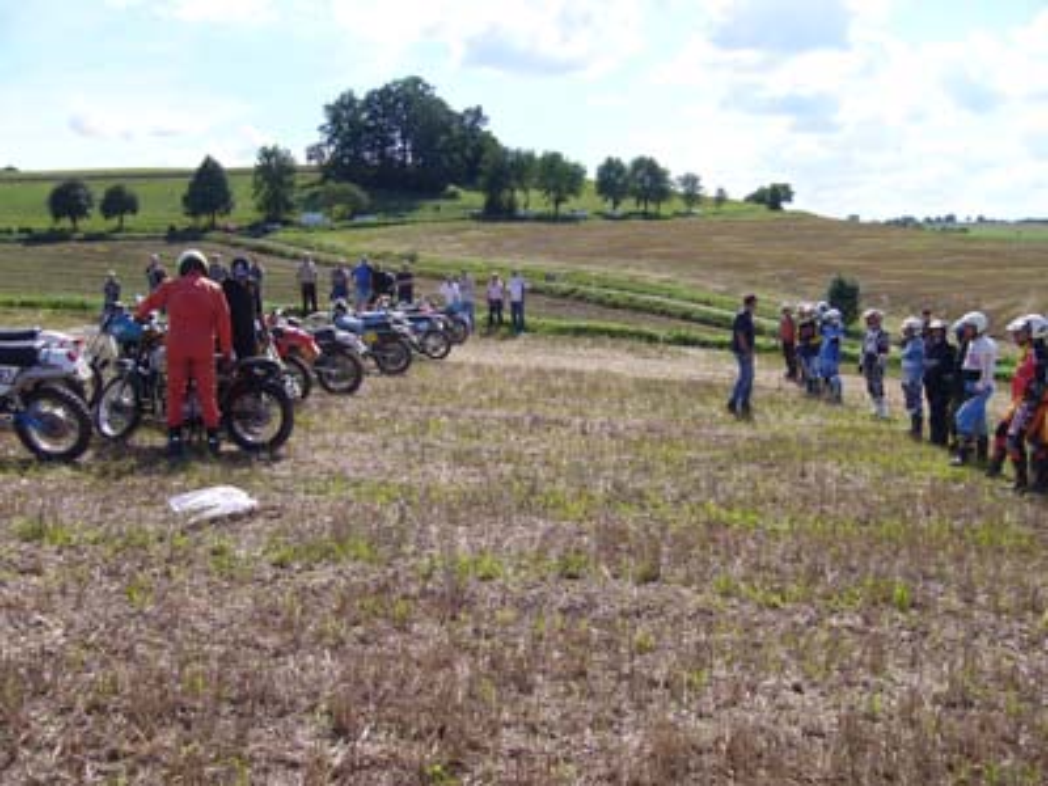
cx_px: 524
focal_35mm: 35
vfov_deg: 40.7
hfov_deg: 52.6
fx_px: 1060
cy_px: 393
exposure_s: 1/250
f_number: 5.6
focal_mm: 5.8
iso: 80
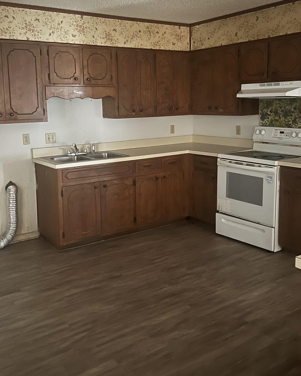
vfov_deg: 48.8
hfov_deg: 40.1
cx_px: 147
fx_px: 412
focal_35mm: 37
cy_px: 149
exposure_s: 1/9
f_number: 1.5
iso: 1250
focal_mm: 5.7
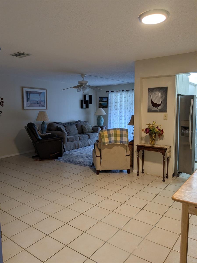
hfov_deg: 51.4
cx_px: 98
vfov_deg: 65.3
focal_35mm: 27
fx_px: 205
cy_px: 132
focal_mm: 4.38
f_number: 1.73
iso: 172
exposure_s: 1/120
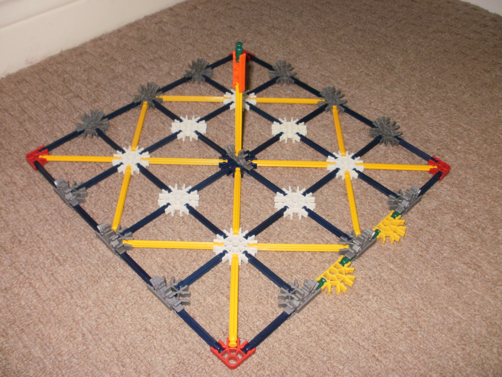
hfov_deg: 51.4
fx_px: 522
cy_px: 188
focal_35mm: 36
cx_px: 251
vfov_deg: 39.7
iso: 125
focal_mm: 6.3
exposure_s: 1/30
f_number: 3.5
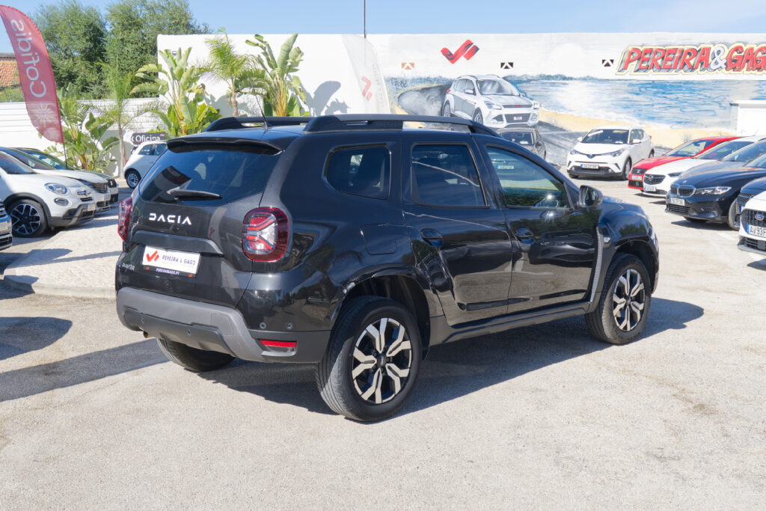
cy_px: 256
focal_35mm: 43
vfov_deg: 31.2
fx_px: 915
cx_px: 383
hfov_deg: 45.4
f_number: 9
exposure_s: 1/160
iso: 160
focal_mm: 28.8
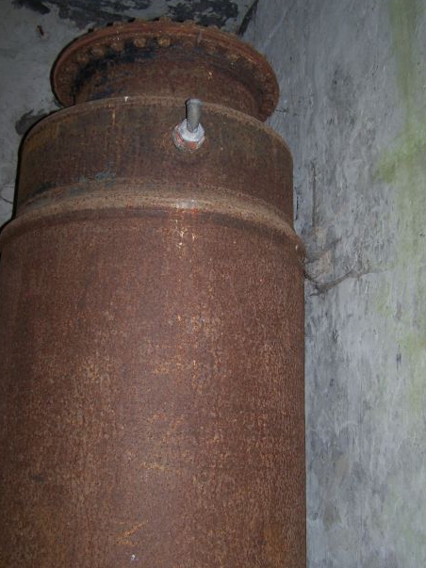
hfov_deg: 34.3
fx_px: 689
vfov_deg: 44.8
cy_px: 286
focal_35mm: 42
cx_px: 201
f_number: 2.8
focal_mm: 6.3
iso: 64
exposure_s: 1/60
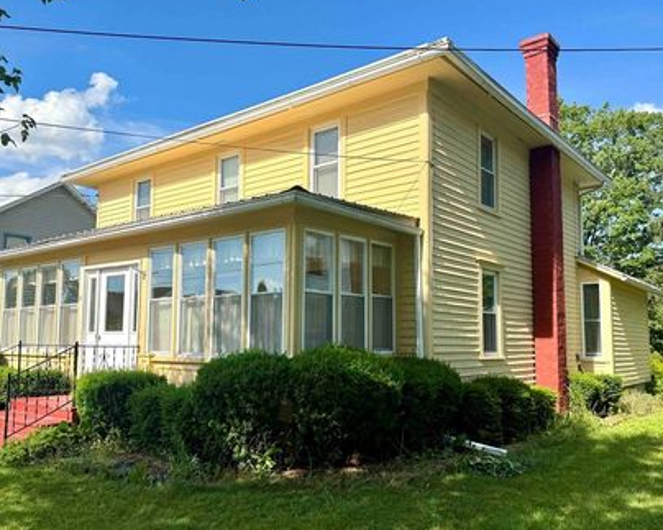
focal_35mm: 29
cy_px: 288
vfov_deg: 49.9
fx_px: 569
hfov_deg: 60.5
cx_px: 330
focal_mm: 6.76
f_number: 1.78
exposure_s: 1/2959
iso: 80
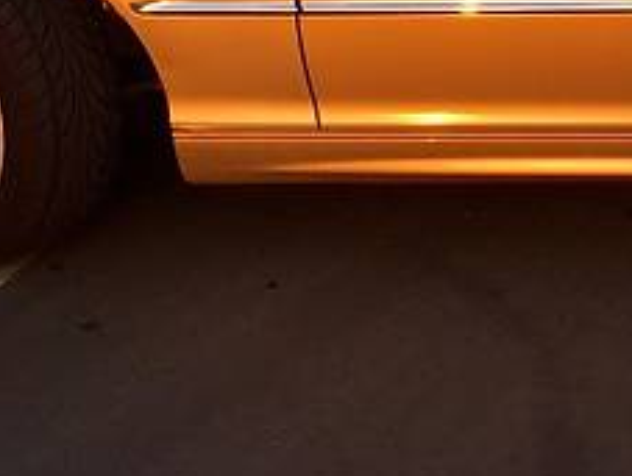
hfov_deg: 18.1
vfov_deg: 13.7
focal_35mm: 102
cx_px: 799
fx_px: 1865
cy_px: -231
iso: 32
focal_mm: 4.2
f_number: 2.2
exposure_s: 1/191
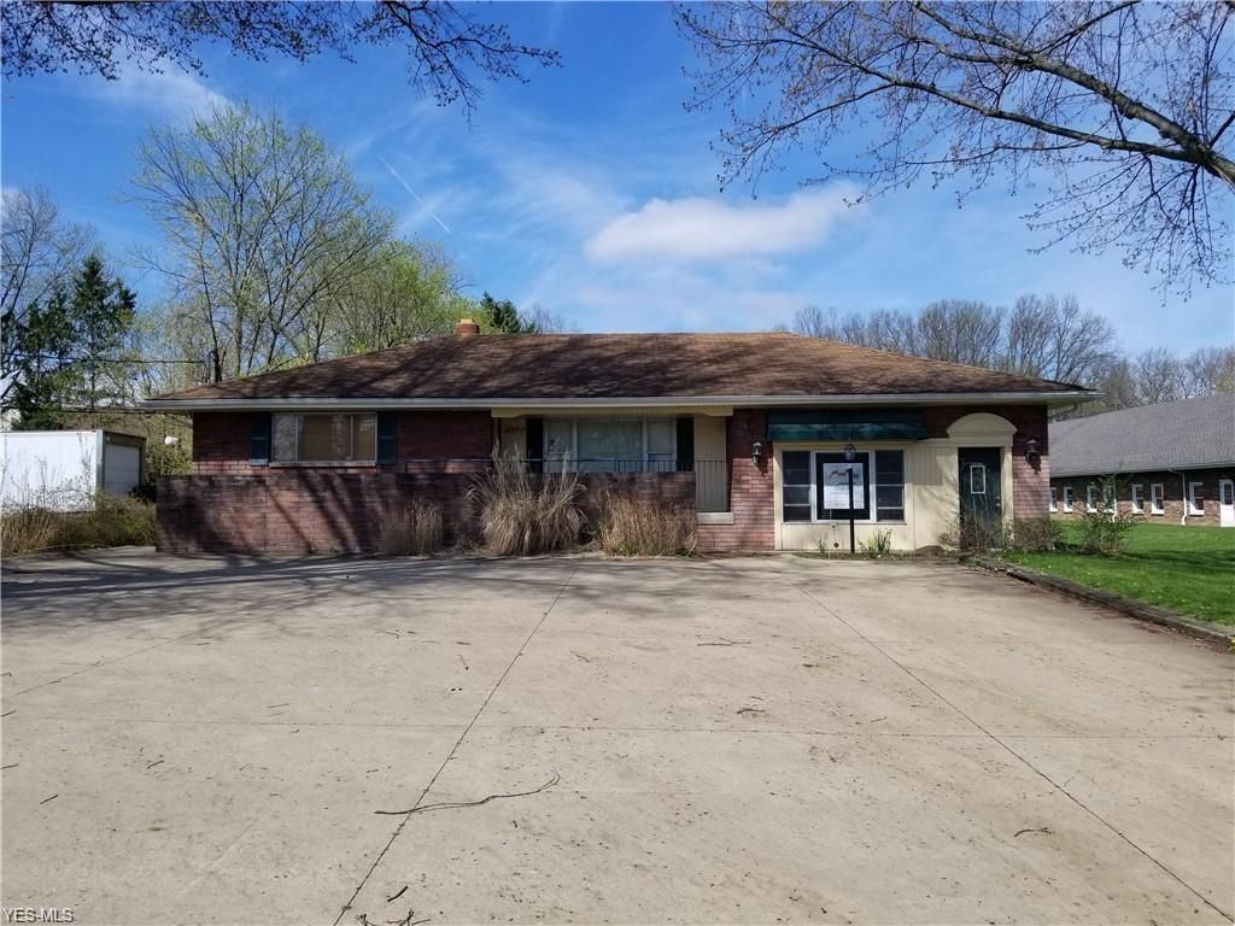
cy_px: 463
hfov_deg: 67.3
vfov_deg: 53.1
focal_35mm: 26
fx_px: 928
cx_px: 618
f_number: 1.7
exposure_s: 1/2440
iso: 50
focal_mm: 4.25
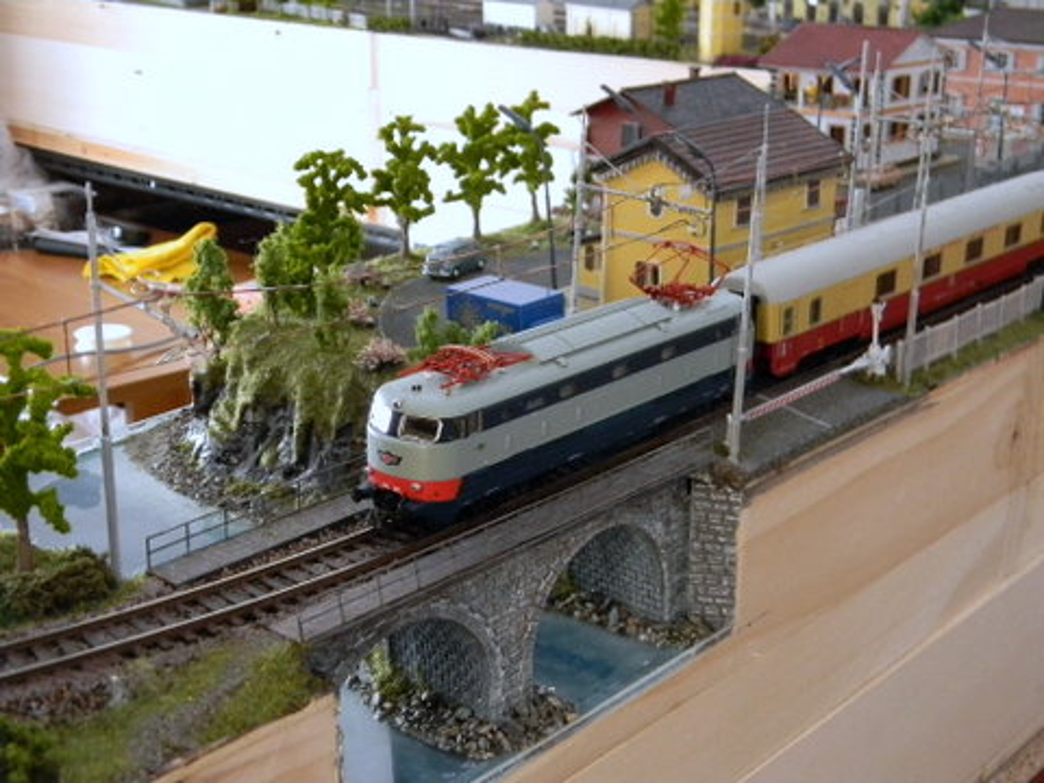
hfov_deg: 40.4
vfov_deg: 30.9
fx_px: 1417
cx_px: 522
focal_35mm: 47
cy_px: 392
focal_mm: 8.6
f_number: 3.9
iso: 400
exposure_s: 1/20.4
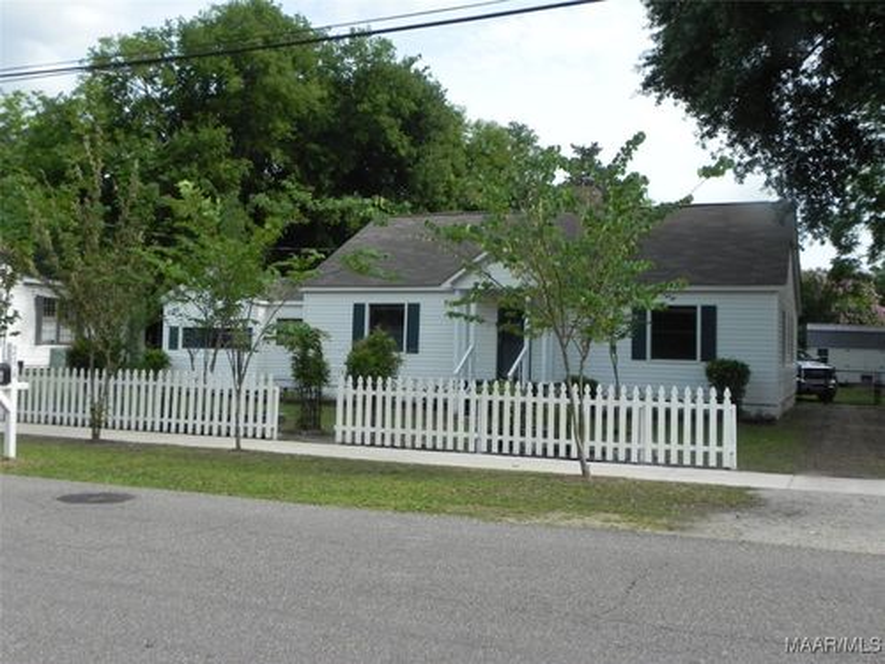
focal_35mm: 37
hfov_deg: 50.1
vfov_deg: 38.7
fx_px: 946
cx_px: 442
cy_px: 332
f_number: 6.3
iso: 160
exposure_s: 1/326
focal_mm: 6.6
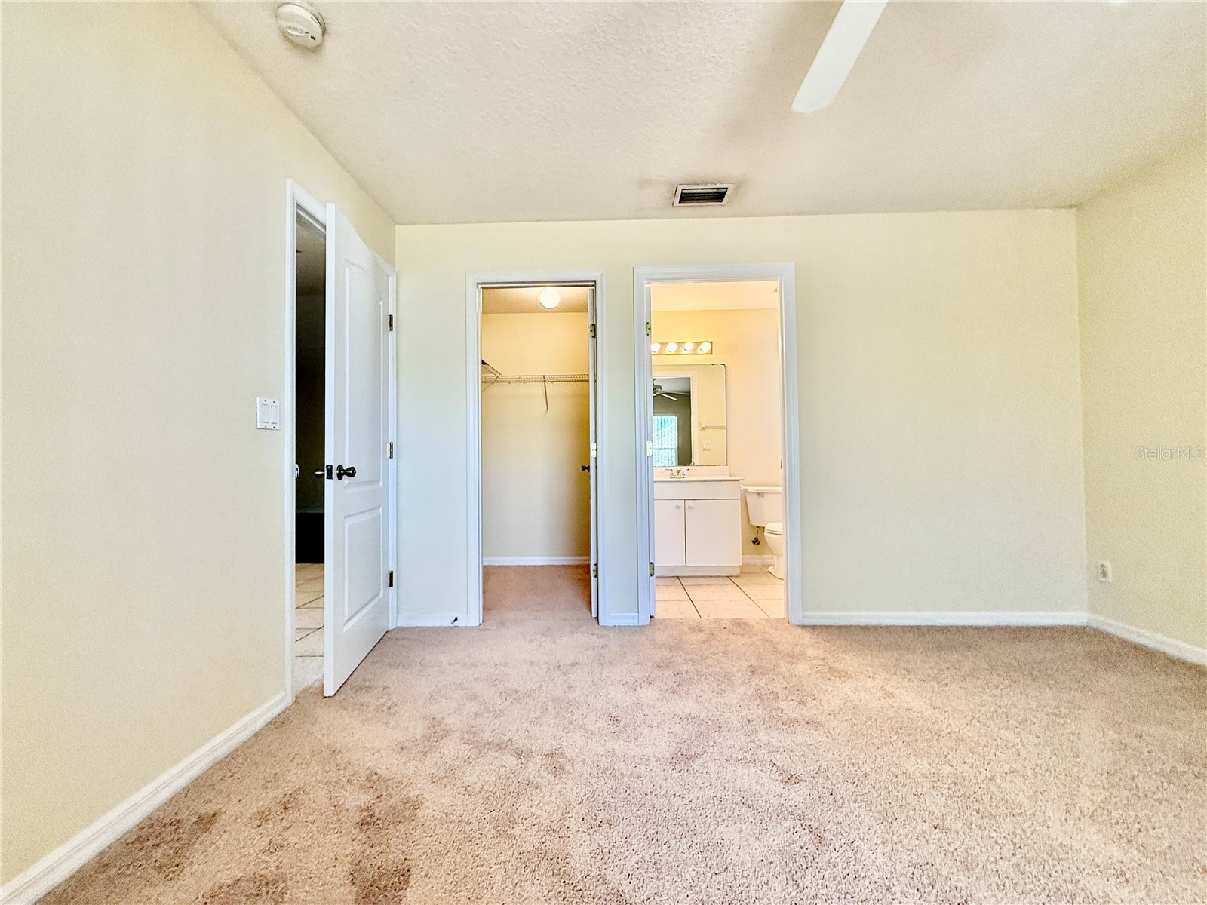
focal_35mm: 14
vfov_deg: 85.7
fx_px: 488
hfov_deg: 102.1
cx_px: 604
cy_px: 452
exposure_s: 1/120
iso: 250
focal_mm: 2.22
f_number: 2.2
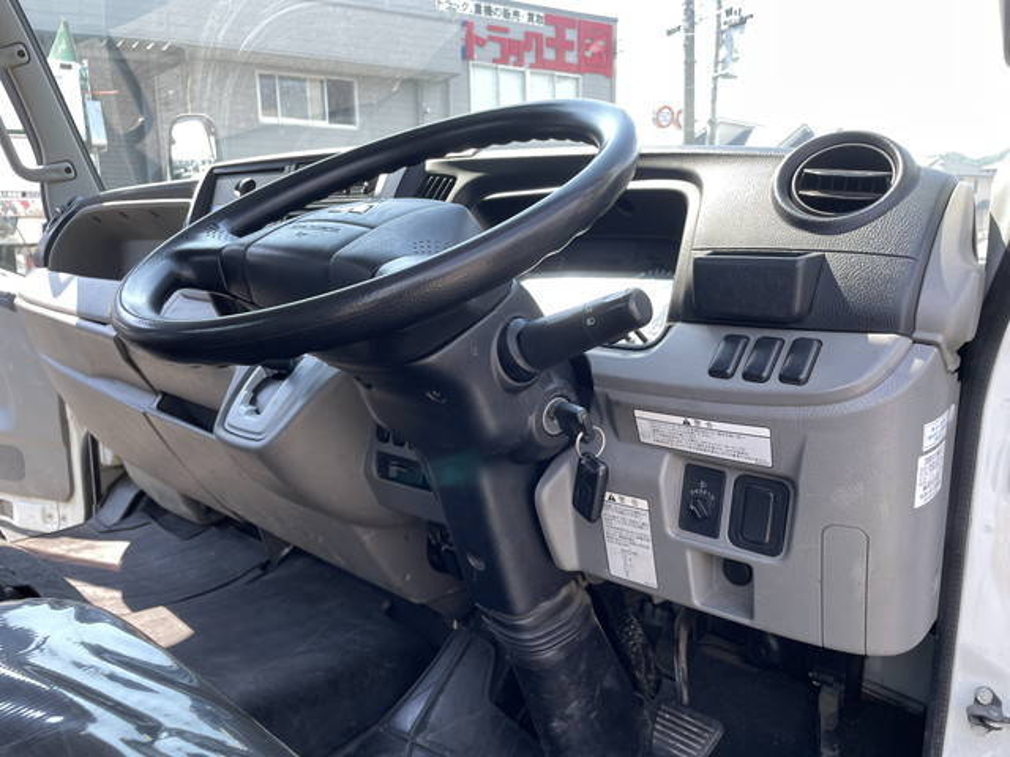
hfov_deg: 67.3
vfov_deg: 53.1
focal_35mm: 26
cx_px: 505
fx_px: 759
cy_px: 378
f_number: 1.6
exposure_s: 1/427
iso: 32
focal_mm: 4.2
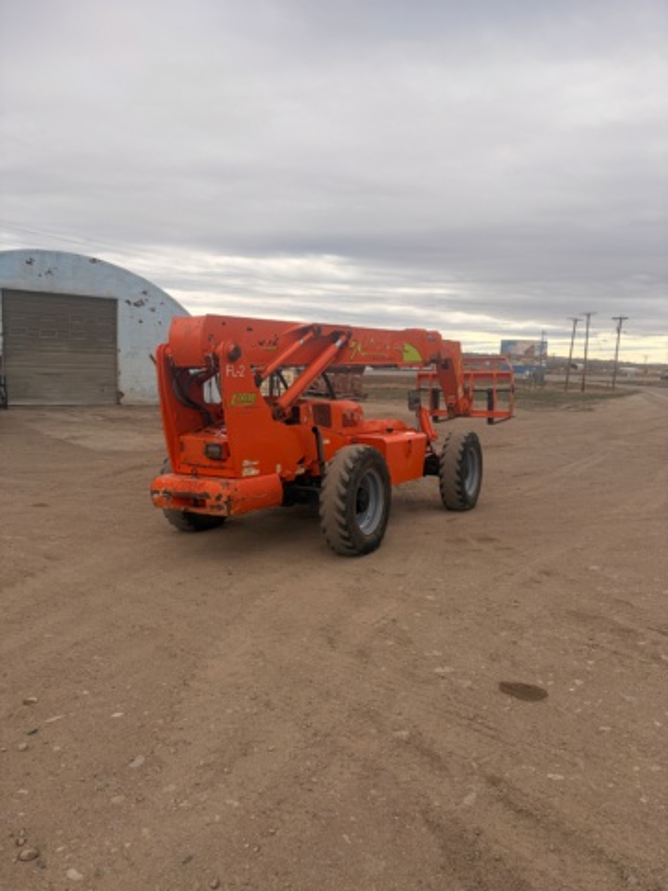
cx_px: 334
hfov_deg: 53.1
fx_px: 669
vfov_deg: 67.3
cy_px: 446
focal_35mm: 26
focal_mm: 5.96
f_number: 1.6
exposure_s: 1/2364
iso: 50
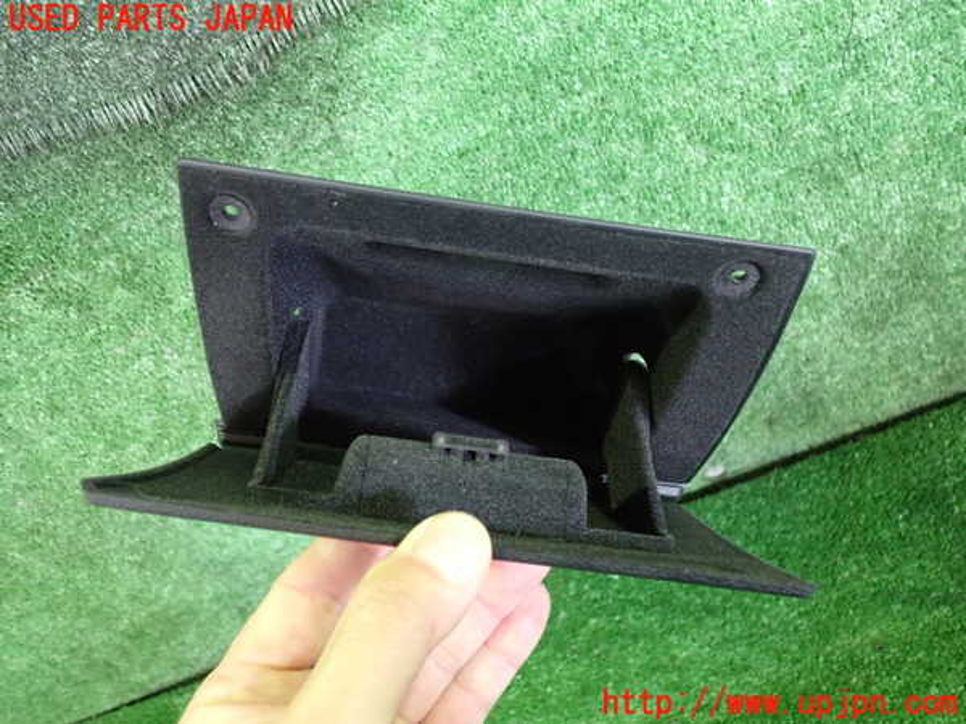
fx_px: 837
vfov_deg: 46.8
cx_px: 483
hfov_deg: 60.0
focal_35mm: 30
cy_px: 362
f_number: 2.3
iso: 800
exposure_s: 1/20
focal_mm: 5.4
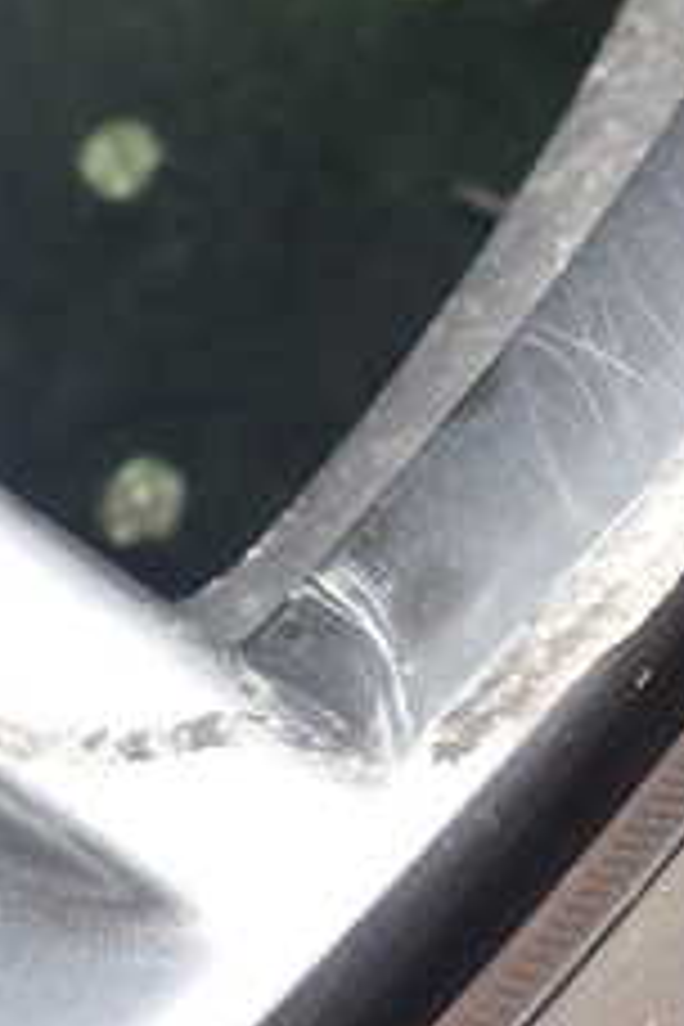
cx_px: 590
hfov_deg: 16.5
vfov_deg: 24.6
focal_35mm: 82
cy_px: 320
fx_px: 2337
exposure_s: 1/500
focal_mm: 5.4
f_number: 3.2
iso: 100
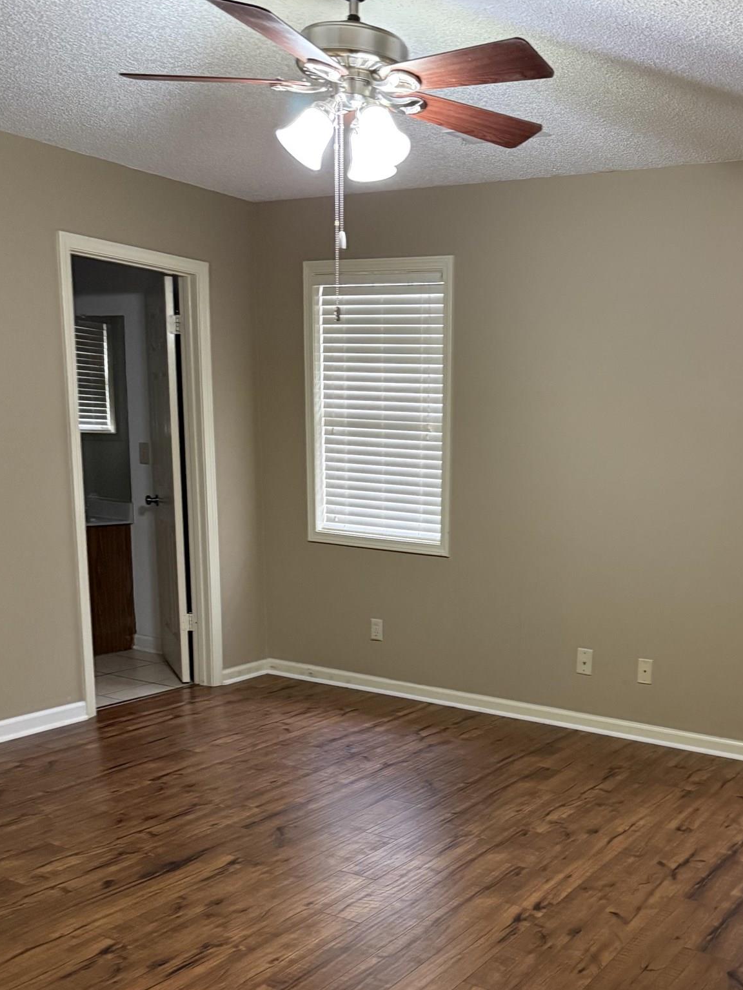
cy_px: 675
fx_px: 1030
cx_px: 540
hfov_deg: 38.8
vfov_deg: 50.3
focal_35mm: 36
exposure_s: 1/40
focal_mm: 6.76
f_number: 1.78
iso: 800
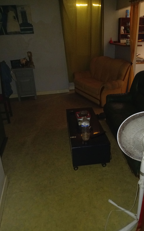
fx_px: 182
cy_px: 114
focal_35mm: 29
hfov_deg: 43.0
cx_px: 84
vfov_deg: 64.6
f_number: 1.8
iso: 1843
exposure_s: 1/16.7
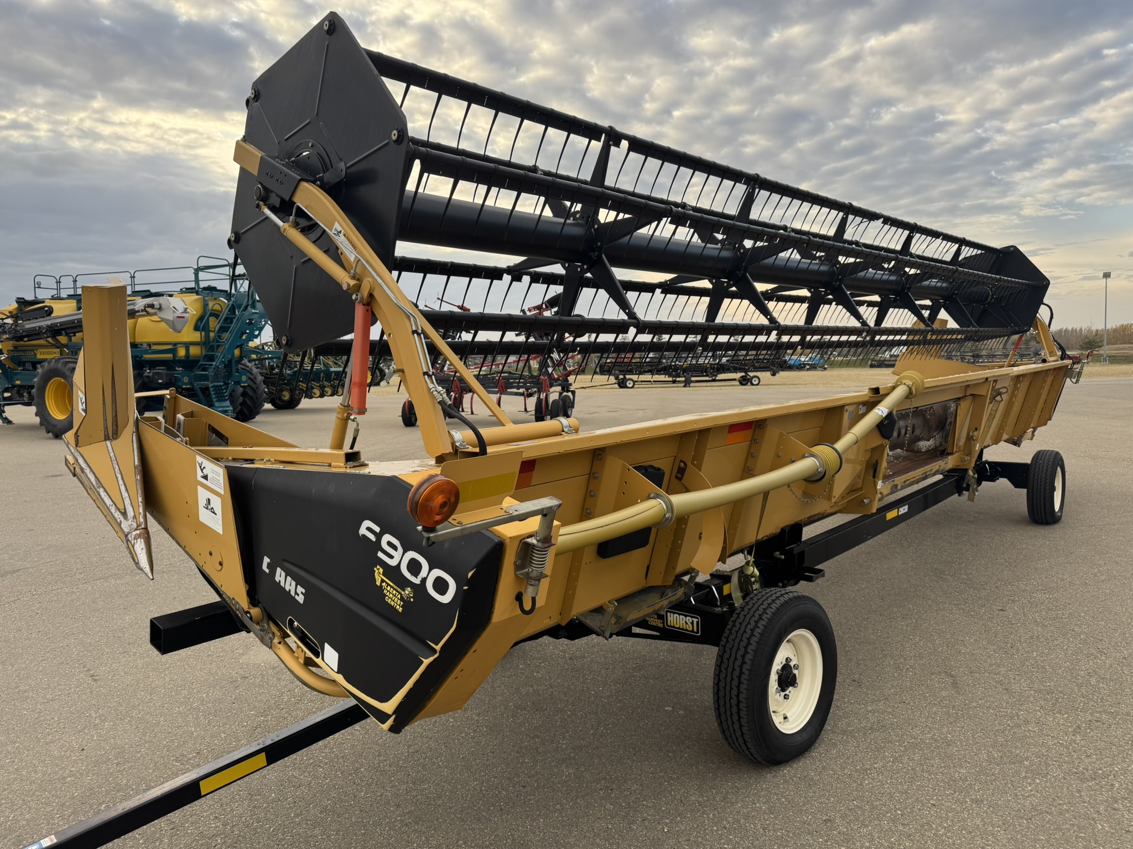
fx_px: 786
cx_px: 566
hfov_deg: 71.6
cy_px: 424
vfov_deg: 56.8
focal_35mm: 24
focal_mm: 6.76
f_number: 1.78
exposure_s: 1/433
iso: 80
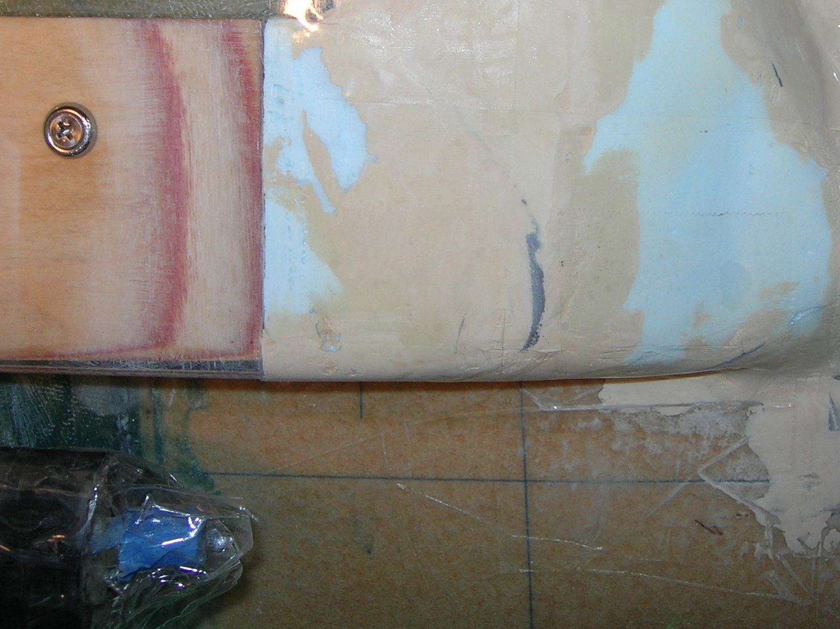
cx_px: 529
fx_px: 1577
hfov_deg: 29.7
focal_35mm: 65
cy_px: 132
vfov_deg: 22.3
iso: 64
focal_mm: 7.8
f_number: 2.8
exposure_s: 1/60.1
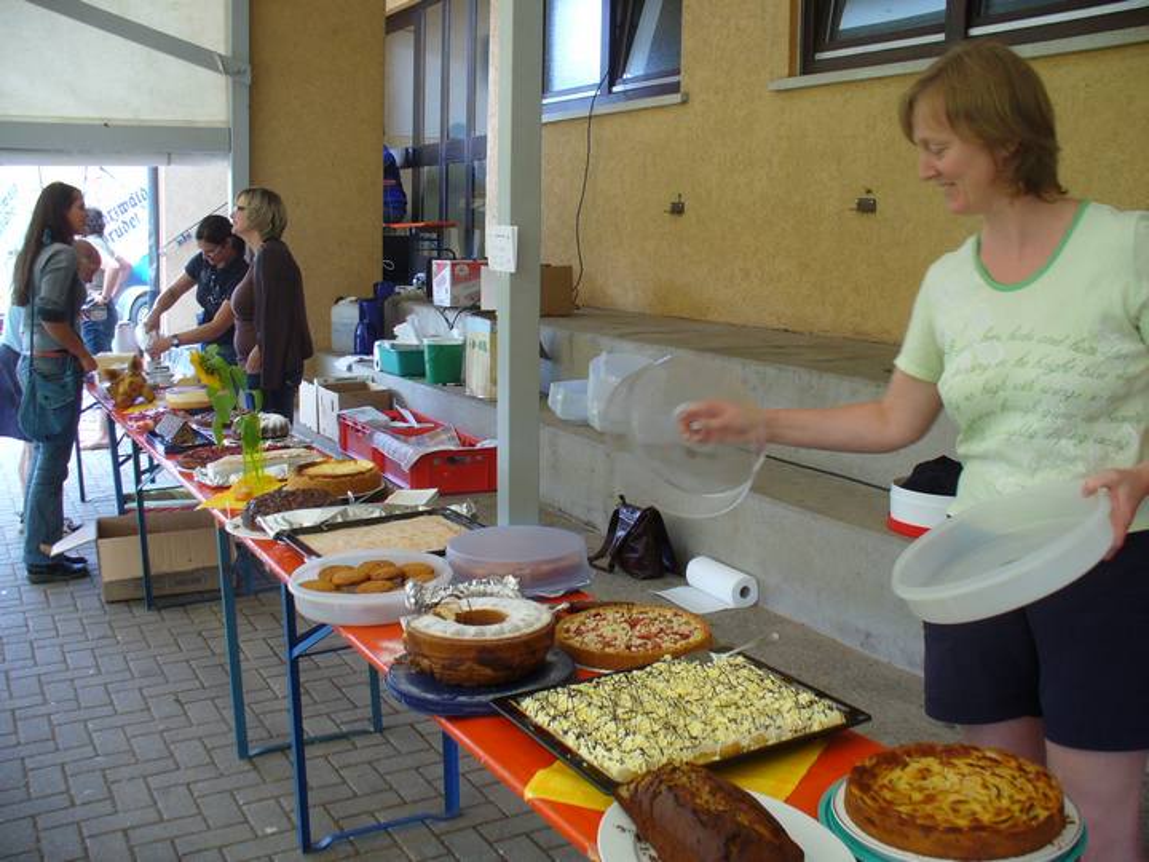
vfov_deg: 38.7
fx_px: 1228
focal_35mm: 37
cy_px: 431
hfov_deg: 50.1
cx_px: 574
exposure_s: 1/50
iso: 100
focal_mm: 6.1
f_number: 2.8
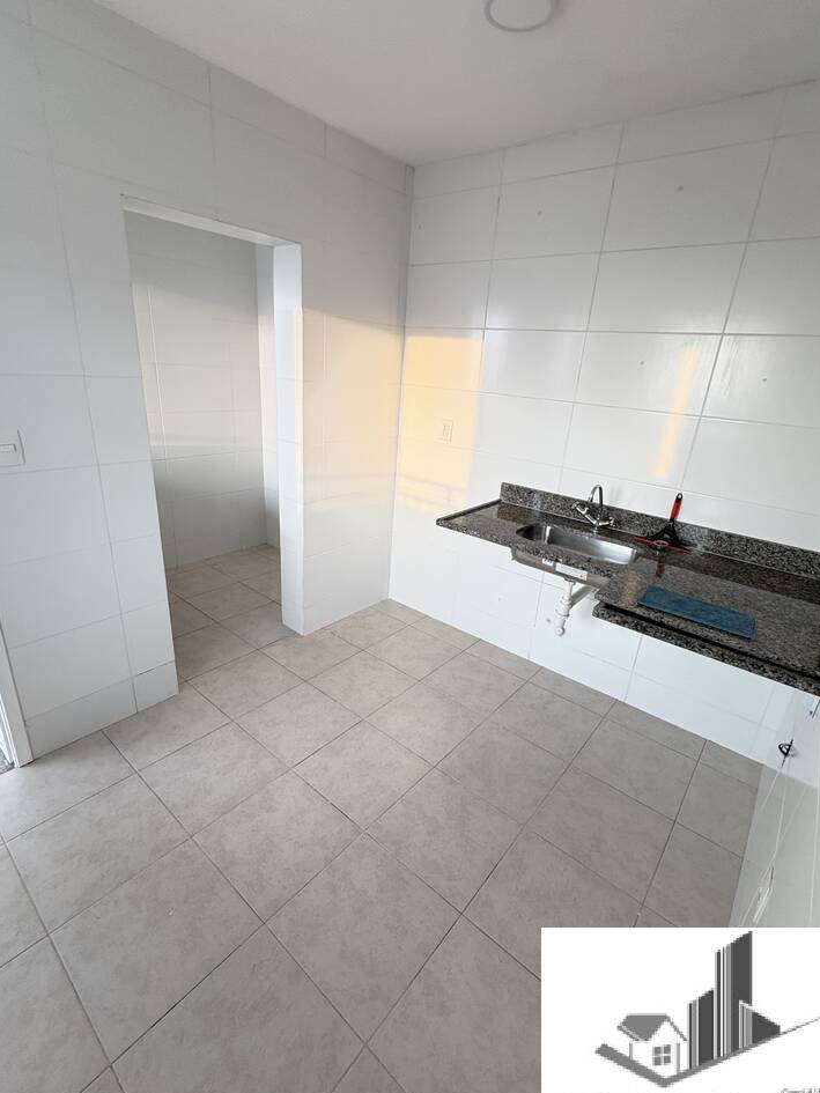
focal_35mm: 16
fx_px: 505
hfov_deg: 78.1
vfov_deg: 94.5
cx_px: 412
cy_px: 551
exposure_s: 1/99
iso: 200
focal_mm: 2.22
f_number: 2.2
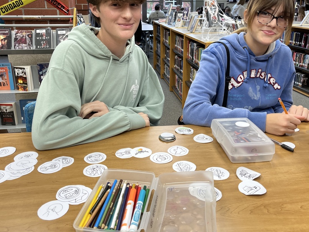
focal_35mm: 33
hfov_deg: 55.4
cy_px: 102
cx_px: 154
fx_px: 295
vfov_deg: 42.9
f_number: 1.6
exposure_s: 1/120
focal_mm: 5.1
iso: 125
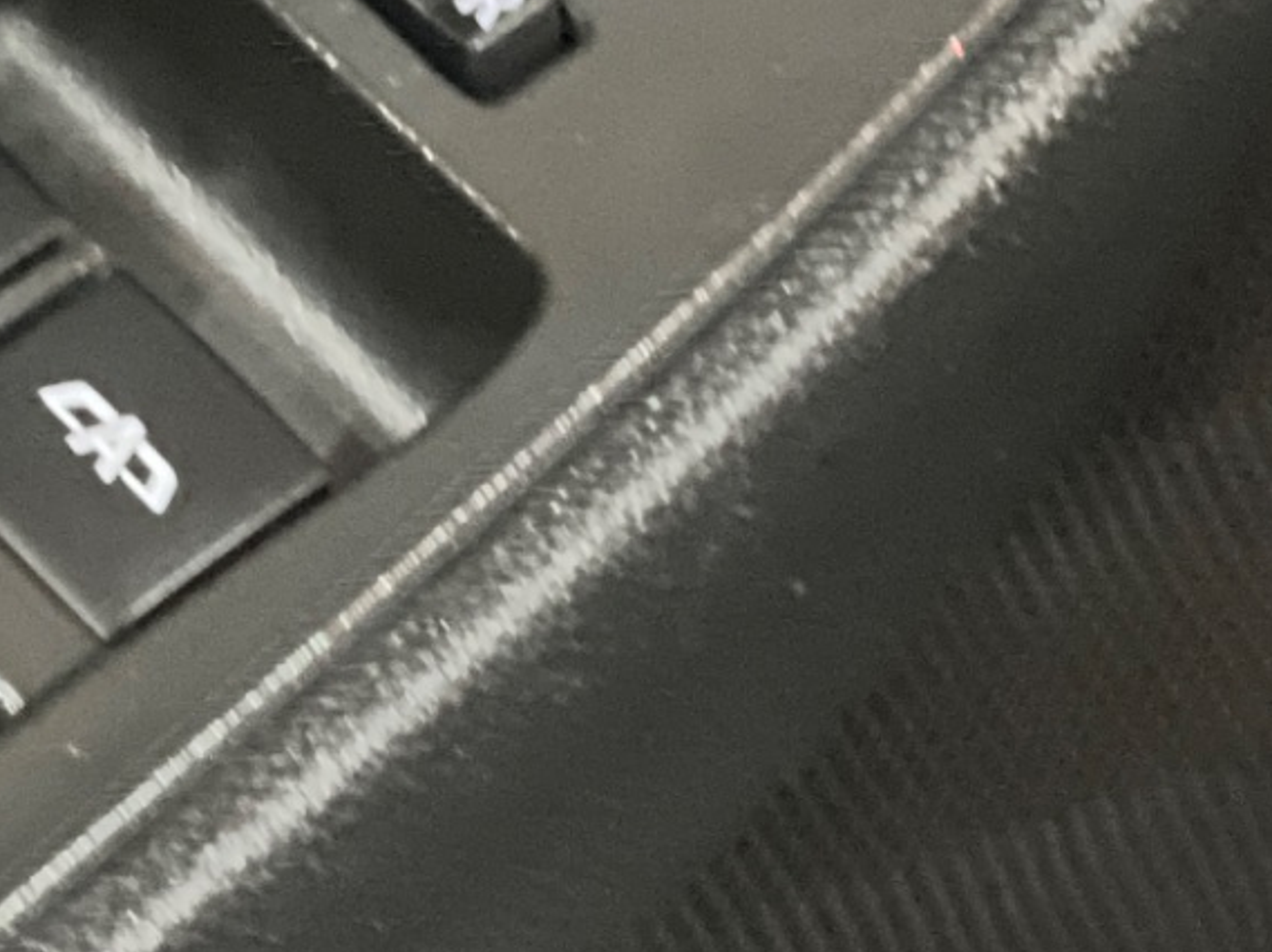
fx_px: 9548
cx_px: -237
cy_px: 215
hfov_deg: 7.6
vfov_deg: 5.7
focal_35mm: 260
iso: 1250
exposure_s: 1/15
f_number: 2.8
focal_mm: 9
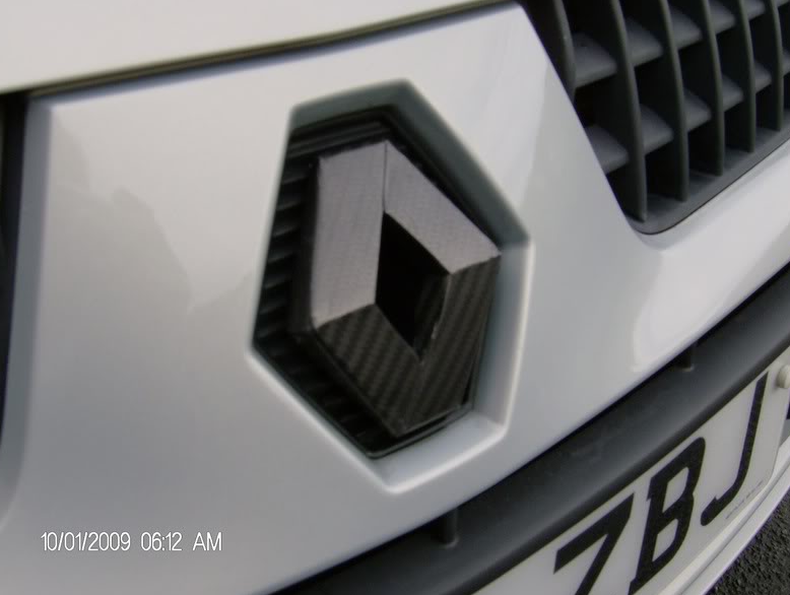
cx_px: 398
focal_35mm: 37
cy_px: 304
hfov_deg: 50.1
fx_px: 846
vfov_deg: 38.8
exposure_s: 1/211
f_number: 4.7
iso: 100
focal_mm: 6
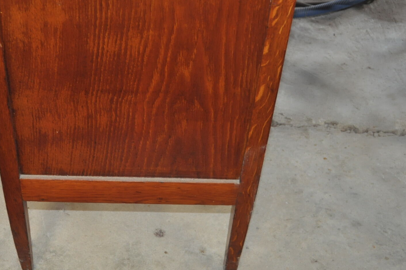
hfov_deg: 31.3
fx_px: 721
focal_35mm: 64
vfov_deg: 21.2
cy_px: 106
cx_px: 152
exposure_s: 1/60
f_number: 4.5
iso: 800
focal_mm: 28
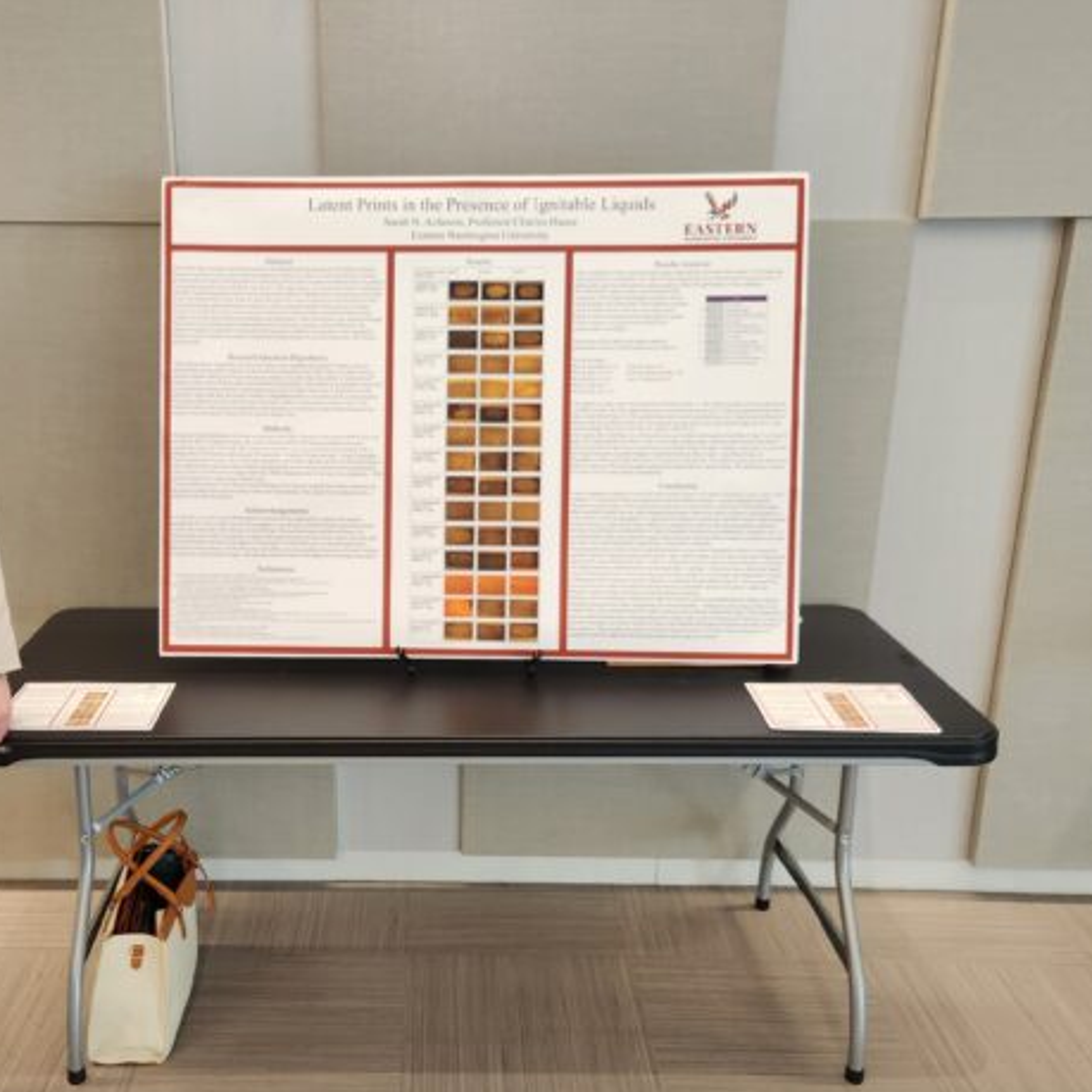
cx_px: 404
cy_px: 626
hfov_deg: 48.0
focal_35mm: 34
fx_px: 1213
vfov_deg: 48.3
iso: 160
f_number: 1.8
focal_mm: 5.4
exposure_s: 1/120
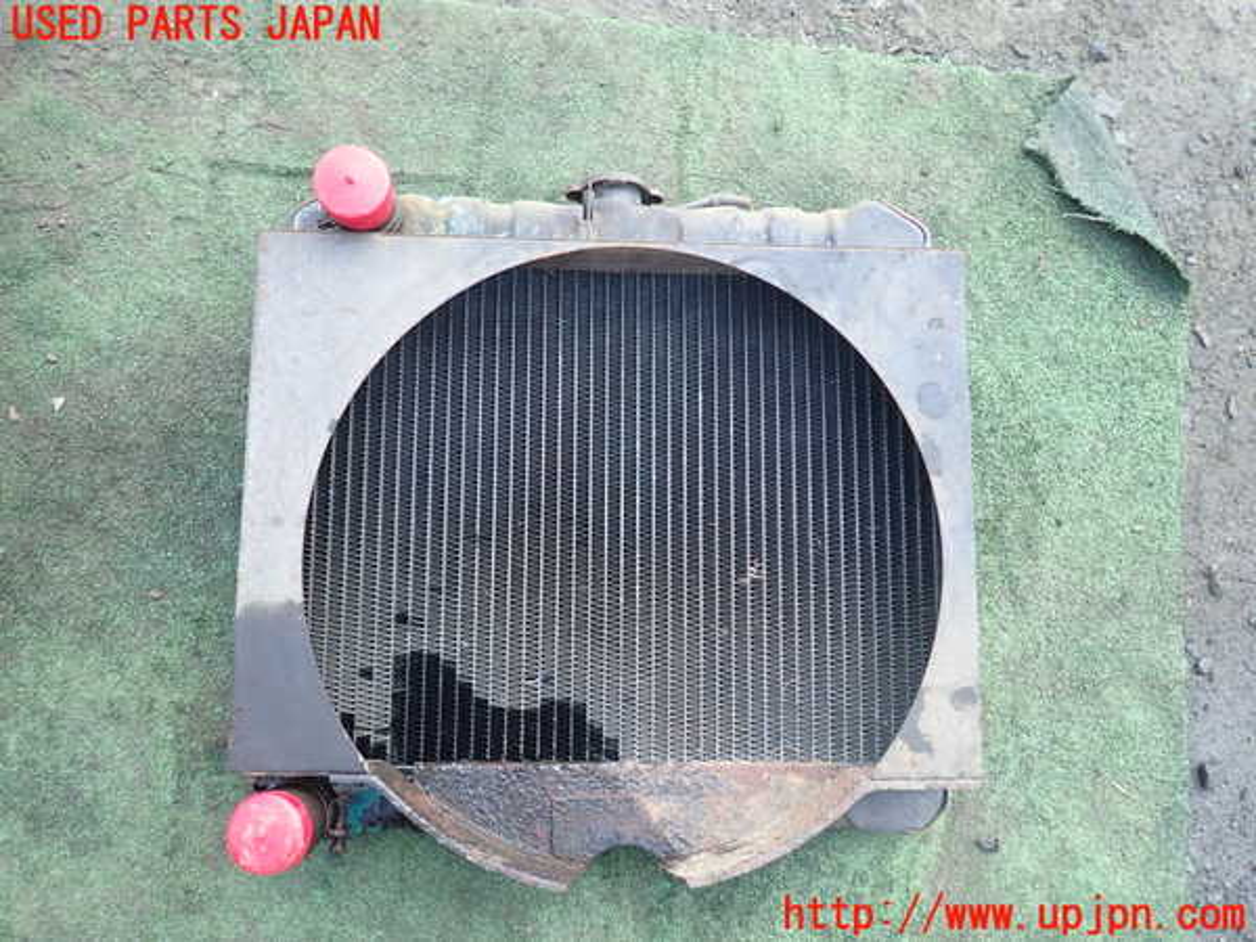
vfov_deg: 54.9
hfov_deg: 69.4
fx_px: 907
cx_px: 628
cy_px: 471
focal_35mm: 25
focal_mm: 4.5
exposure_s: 1/100
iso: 100
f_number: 2
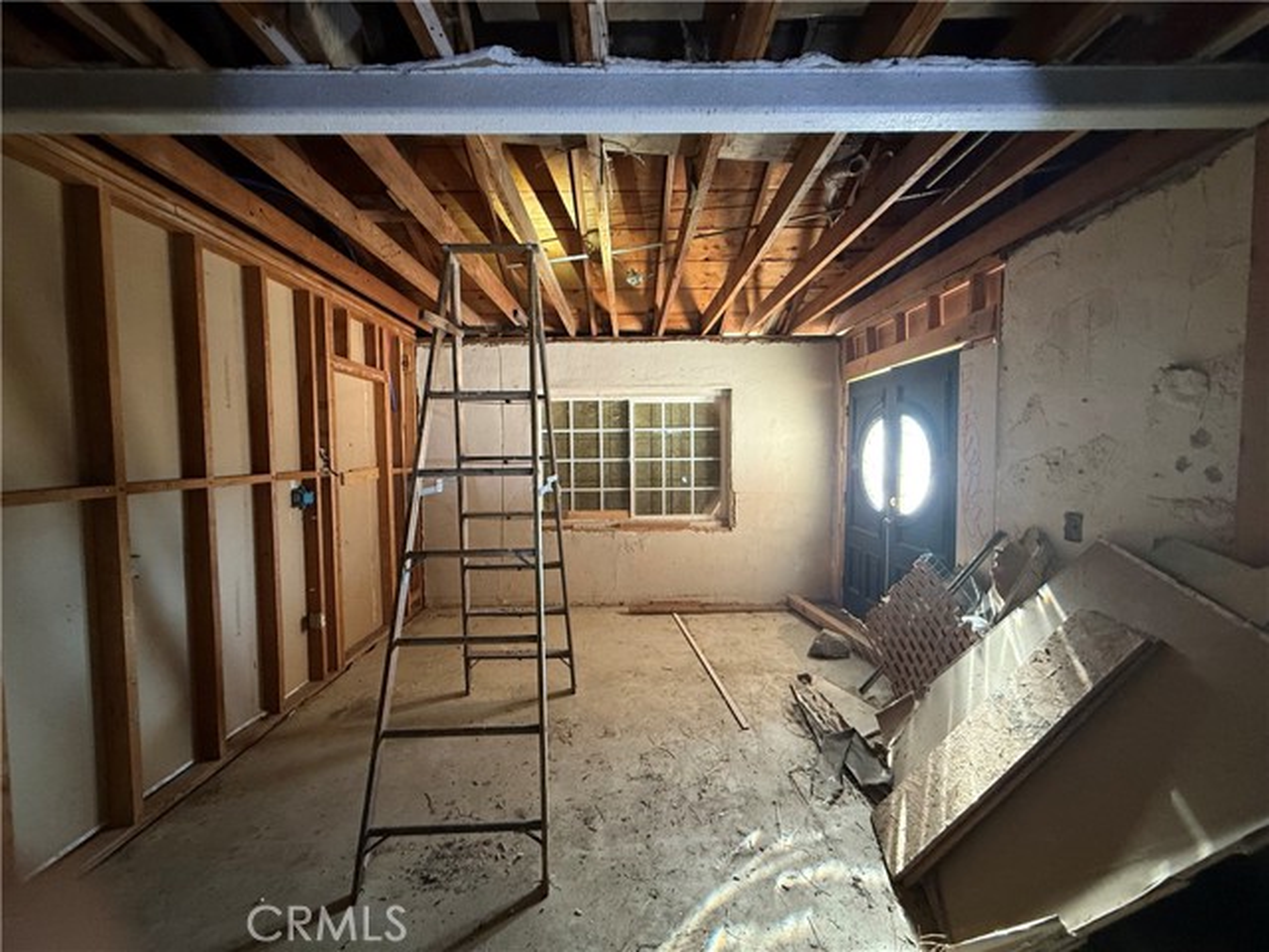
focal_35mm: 14
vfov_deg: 85.7
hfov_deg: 102.1
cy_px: 476
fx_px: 513
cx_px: 634
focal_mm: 2.22
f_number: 2.2
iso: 500
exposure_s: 1/42
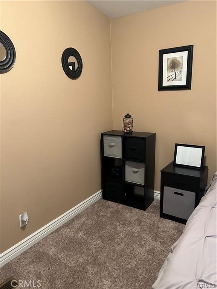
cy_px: 144
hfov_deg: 53.1
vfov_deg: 67.3
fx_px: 217
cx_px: 108
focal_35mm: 26
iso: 400
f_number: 1.5
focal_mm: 5.7
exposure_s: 1/60
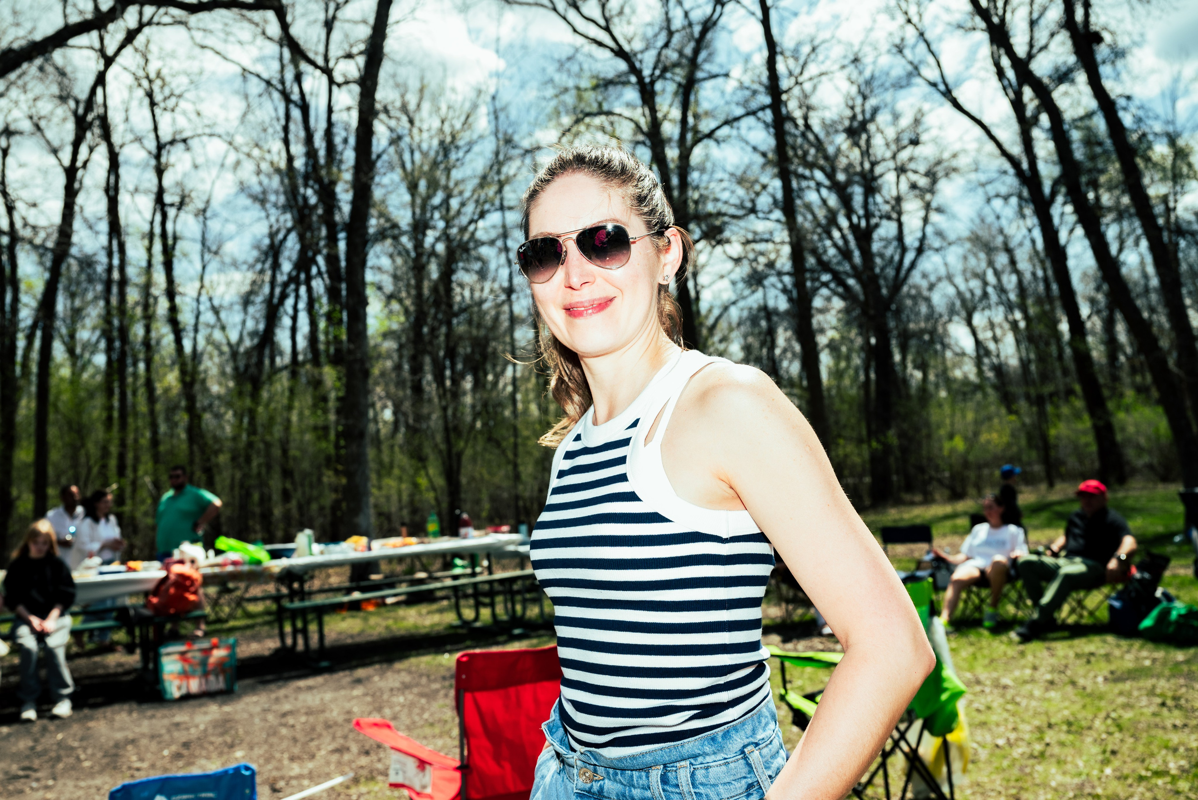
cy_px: 400
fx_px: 965
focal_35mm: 29
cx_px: 599
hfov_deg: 63.6
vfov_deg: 45.0
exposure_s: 1/160
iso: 200
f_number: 5
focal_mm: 29
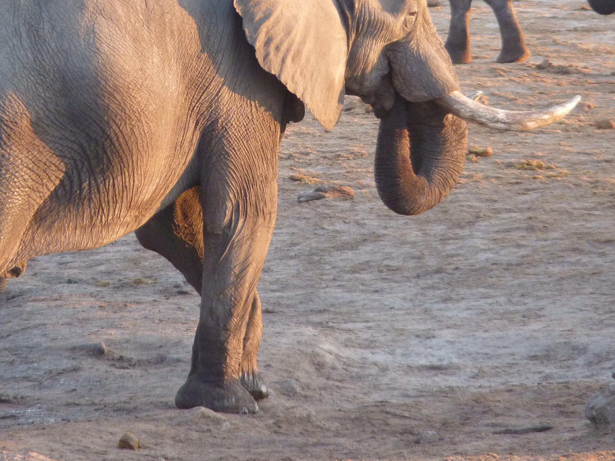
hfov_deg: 3.4
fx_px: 10464
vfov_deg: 2.5
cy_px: 133
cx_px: 243
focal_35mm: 589
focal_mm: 66.7
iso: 250
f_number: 3.7
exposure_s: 1/100
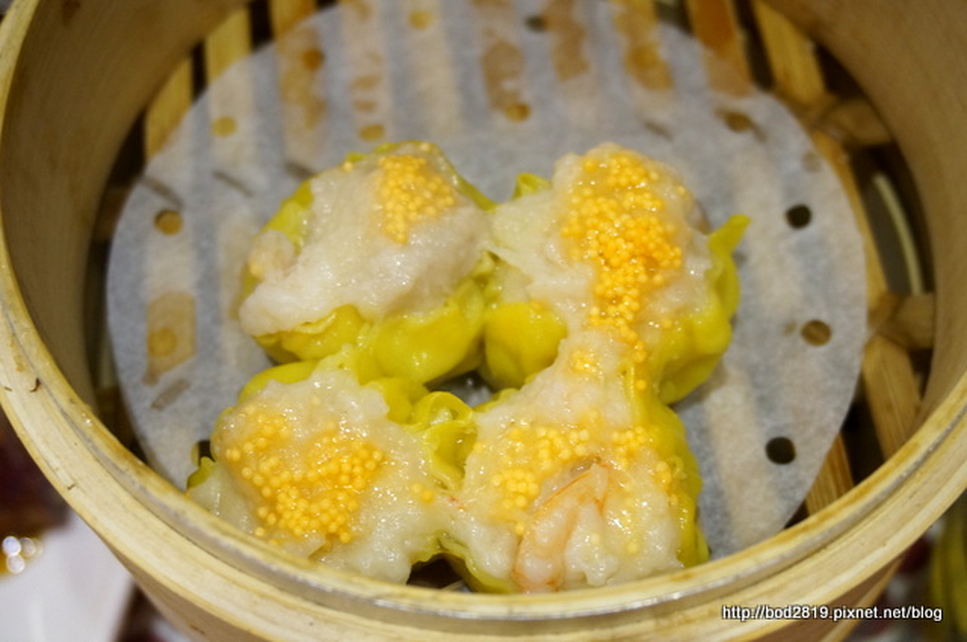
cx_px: 484
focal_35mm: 48
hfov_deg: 41.2
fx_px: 1288
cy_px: 321
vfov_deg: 28.0
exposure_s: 1/60
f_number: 5
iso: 1250
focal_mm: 32
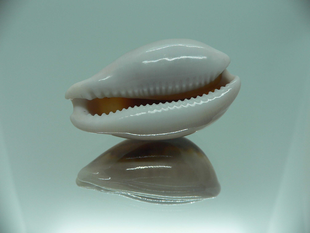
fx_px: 313
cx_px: 155
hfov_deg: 52.6
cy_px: 116
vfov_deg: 40.7
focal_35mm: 35
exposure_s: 1/80
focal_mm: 4.6
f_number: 2.8
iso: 80
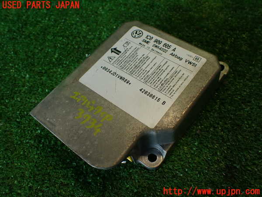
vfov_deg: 44.2
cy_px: 98
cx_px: 131
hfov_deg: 56.8
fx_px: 242
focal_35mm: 32
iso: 125
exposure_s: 1/60
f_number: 2.4
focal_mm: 5.79
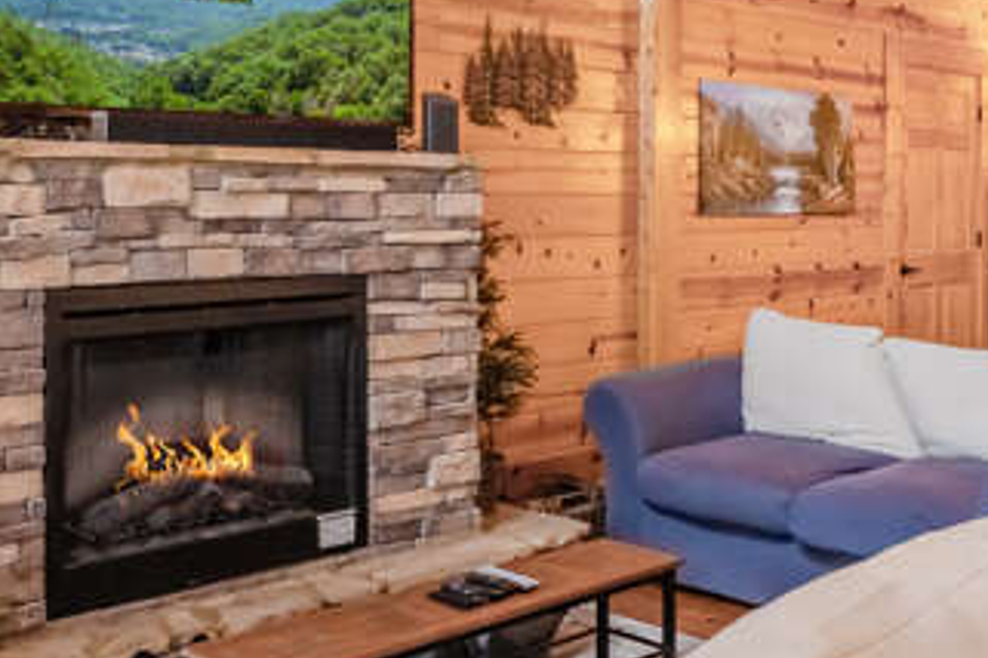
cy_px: 274
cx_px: 563
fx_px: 1180
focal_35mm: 43
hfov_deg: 45.3
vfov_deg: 31.1
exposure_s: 1/60
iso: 4000
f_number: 8
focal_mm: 18
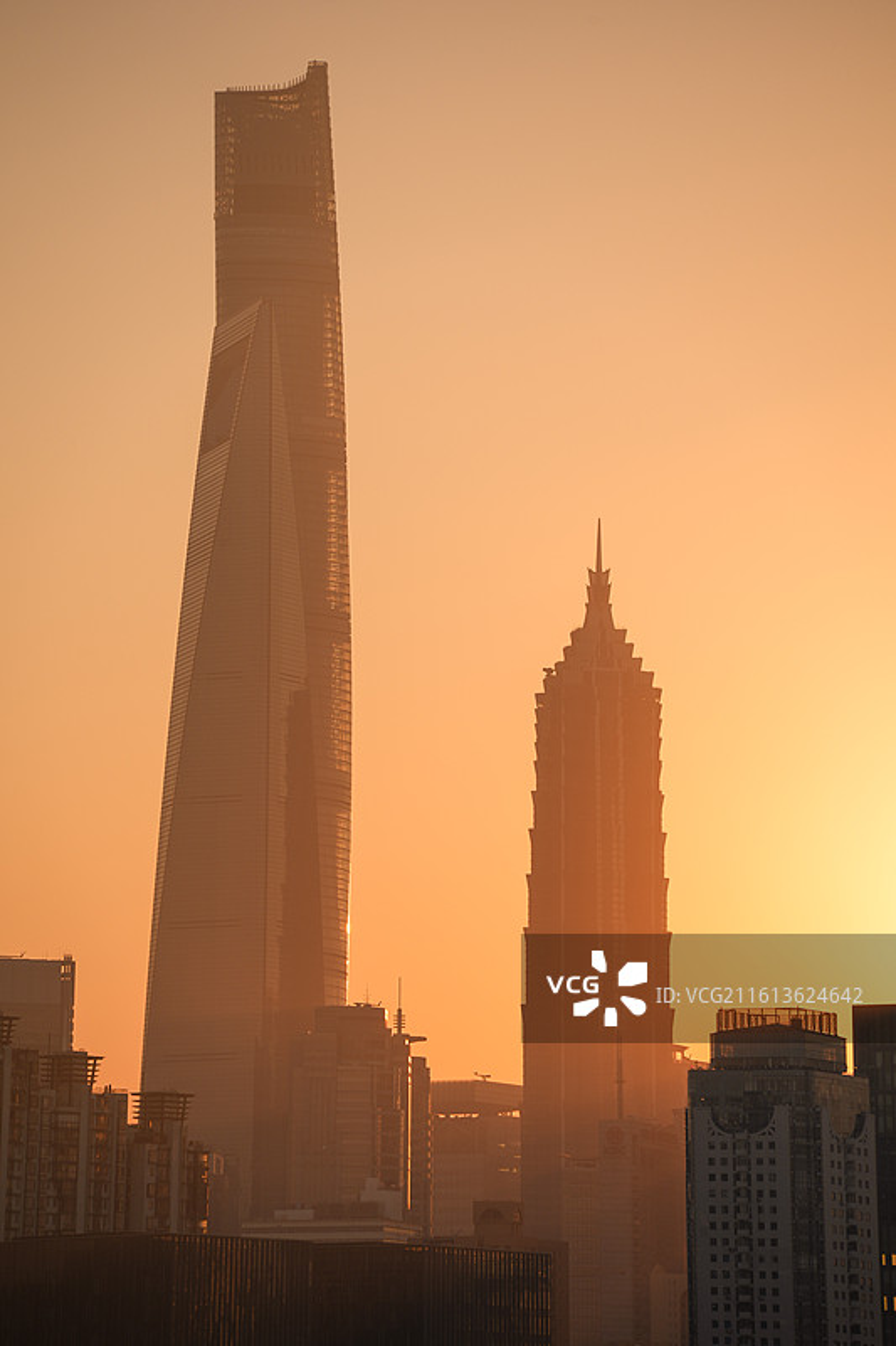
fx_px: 7137
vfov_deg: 10.8
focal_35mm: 191
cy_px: 673
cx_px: 448
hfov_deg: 7.2
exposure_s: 1/640
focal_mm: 191.1
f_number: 8
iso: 100
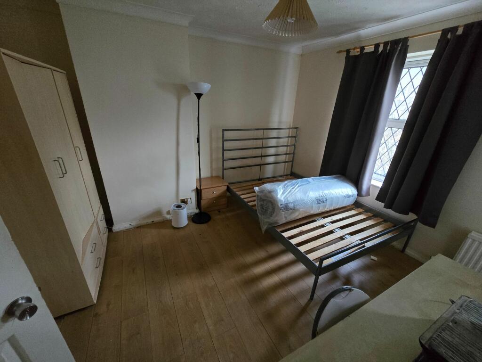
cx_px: 241
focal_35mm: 13
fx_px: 181
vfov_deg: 89.9
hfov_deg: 106.2
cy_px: 181
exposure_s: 1/50
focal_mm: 2.2
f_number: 2.2
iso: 1250
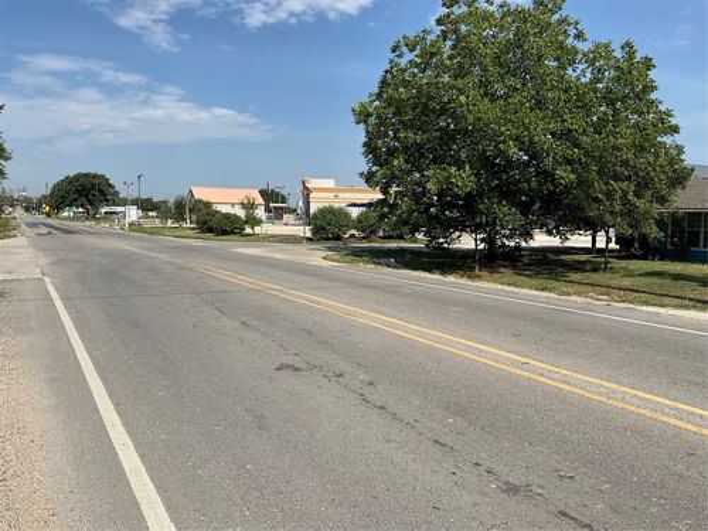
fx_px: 593
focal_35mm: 29
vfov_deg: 48.2
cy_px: 266
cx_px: 354
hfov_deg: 61.7
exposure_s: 1/2538
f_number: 1.8
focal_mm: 3
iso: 25
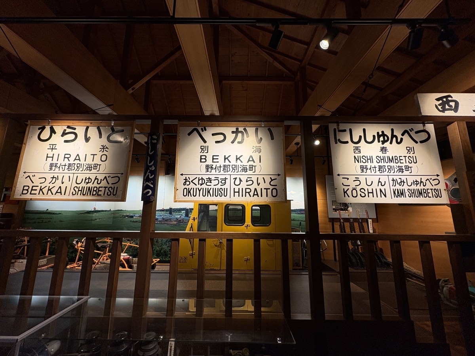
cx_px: 238
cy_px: 178
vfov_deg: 85.7
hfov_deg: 102.1
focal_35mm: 14
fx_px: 192
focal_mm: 2.22
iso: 125
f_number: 2.2
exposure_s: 1/100
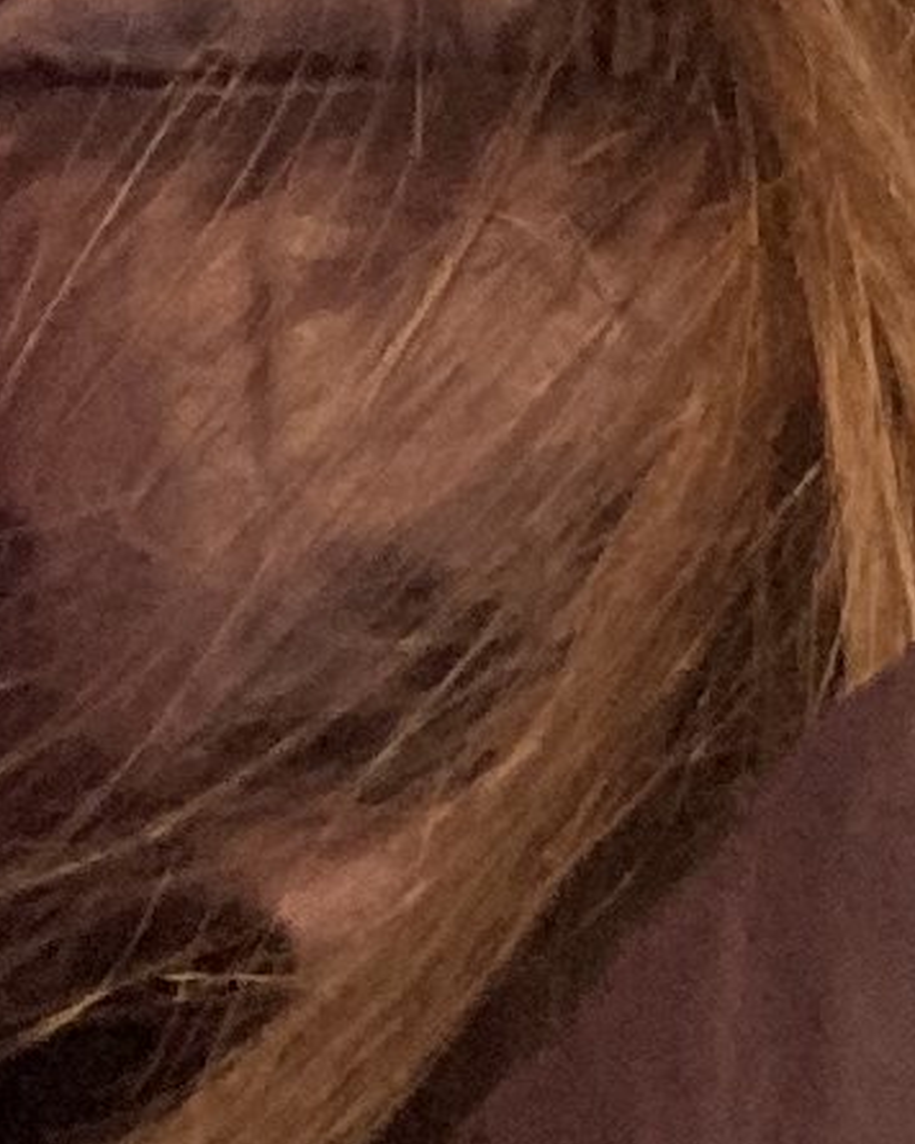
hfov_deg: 7.5
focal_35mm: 203
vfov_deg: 8.0
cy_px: -2435
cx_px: -542
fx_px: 6872
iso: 160
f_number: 2.2
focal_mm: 2.71
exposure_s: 1/60
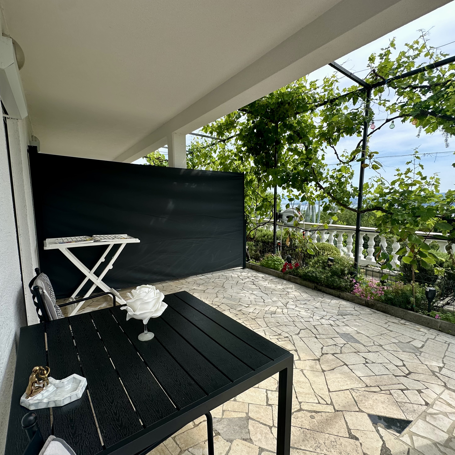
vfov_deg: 84.0
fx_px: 253
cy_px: 232
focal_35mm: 17
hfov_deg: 83.9
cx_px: 216
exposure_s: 1/600
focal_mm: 2.22
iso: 40
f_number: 2.2
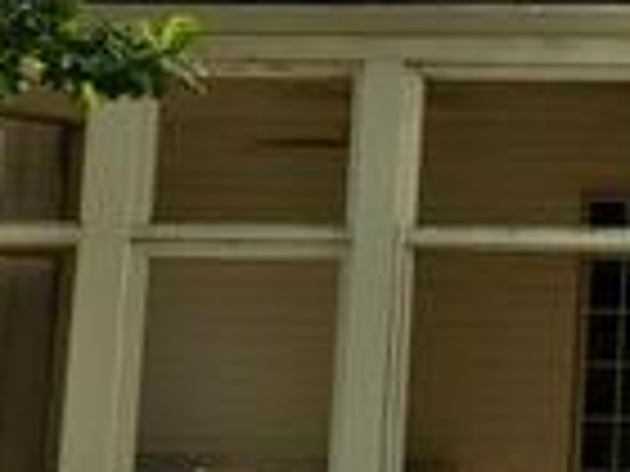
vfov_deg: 11.4
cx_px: 1120
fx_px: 2330
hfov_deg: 13.8
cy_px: -49
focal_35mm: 128
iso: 20
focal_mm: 3.99
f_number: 1.8
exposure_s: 1/1350
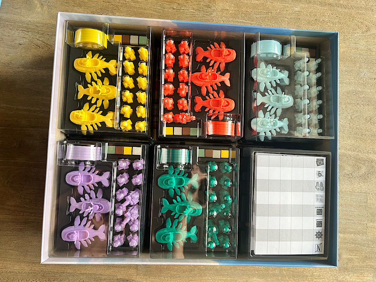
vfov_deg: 53.1
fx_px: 282
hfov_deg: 67.3
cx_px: 188
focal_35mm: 26
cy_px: 141
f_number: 1.5
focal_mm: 5.7
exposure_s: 1/66
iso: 125
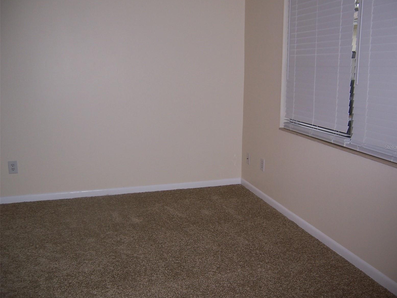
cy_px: 147
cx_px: 204
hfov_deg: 53.9
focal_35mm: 34
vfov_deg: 41.8
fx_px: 390
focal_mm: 5.5
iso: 80
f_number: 2.8
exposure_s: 1/60
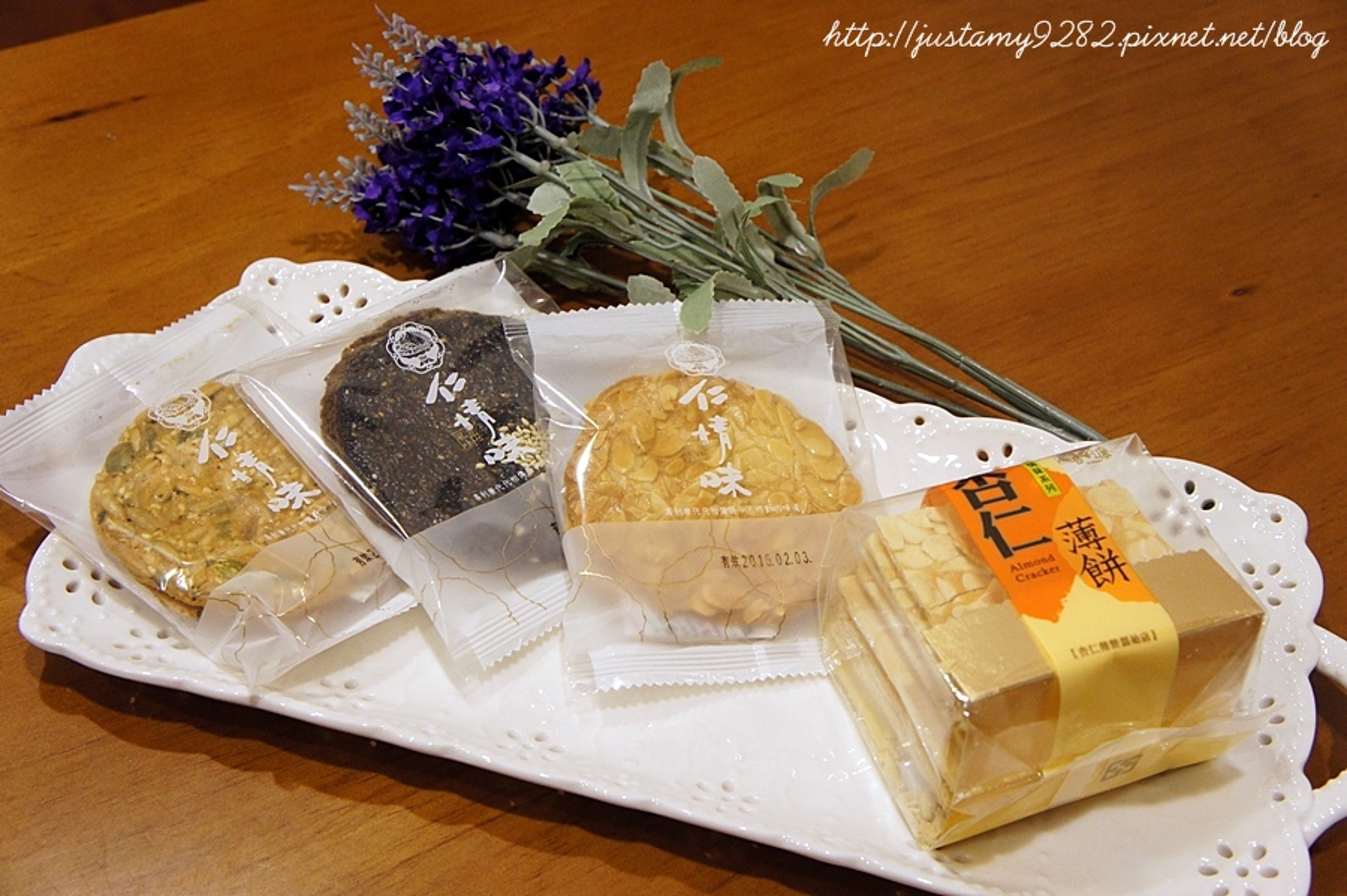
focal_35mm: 50
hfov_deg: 40.0
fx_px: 1851
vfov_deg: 27.2
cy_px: 448
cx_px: 674
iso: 1600
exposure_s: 1/50
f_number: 5.6
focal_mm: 33
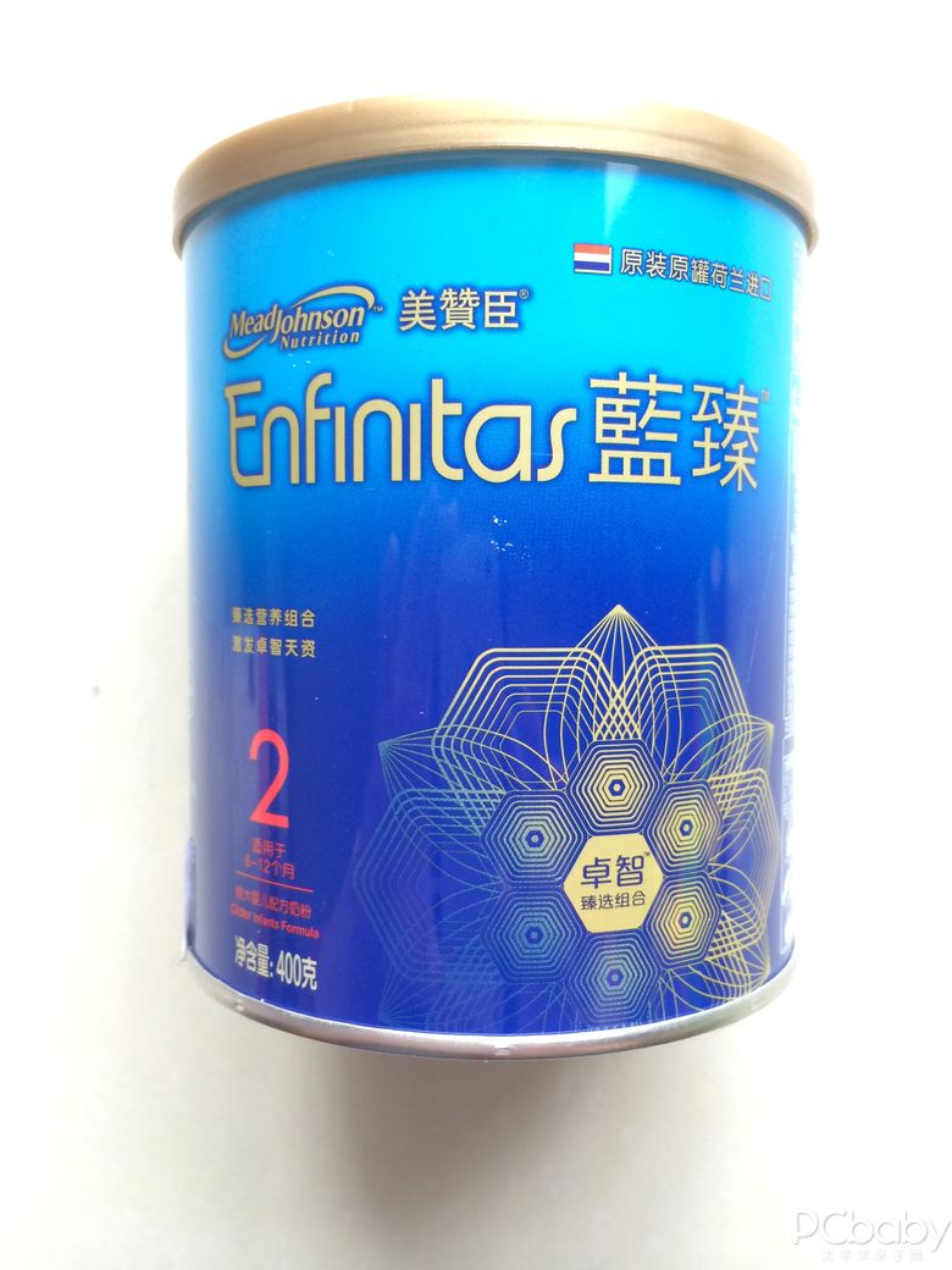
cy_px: 635
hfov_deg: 46.8
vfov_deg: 60.0
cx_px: 476
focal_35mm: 30
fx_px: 1100
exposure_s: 1/30
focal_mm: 4.12
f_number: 2.2
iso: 80
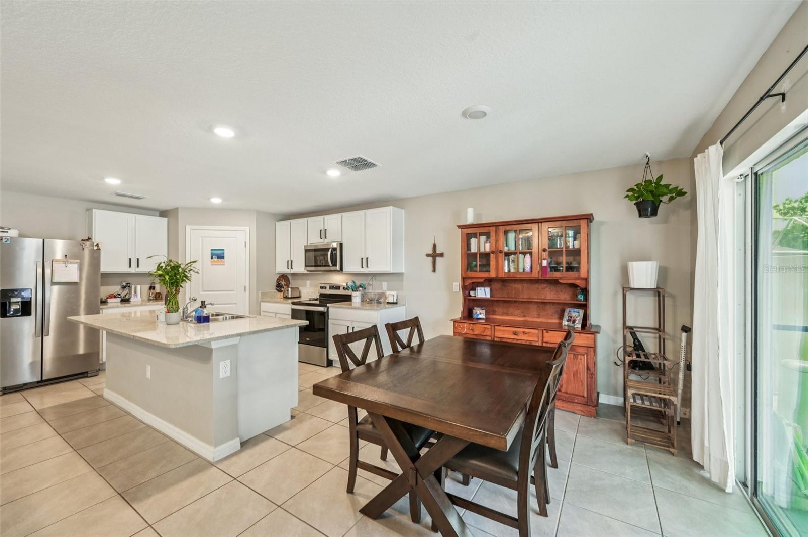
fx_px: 314
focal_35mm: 14
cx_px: 404
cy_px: 268
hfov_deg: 104.3
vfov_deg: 81.1
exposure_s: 1/8
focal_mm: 14
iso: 400
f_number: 8
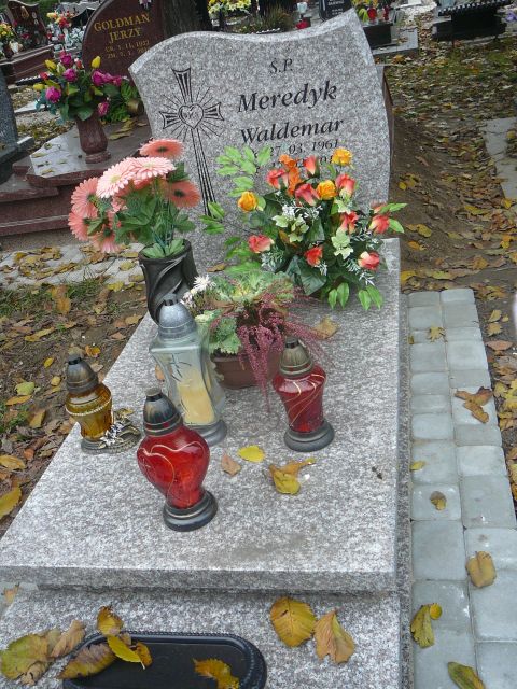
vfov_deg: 52.6
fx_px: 697
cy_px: 344
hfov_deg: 40.7
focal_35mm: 35
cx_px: 258
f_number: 2.8
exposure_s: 1/80
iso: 80
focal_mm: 5.2
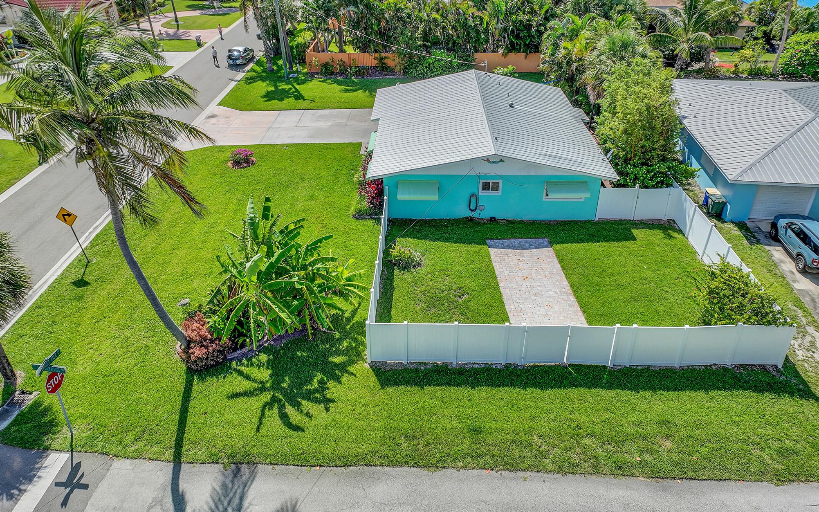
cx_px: 414
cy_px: 207
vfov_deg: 47.4
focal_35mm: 26
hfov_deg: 70.4
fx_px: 580
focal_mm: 12.3
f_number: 2.8
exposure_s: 1/2000
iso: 120
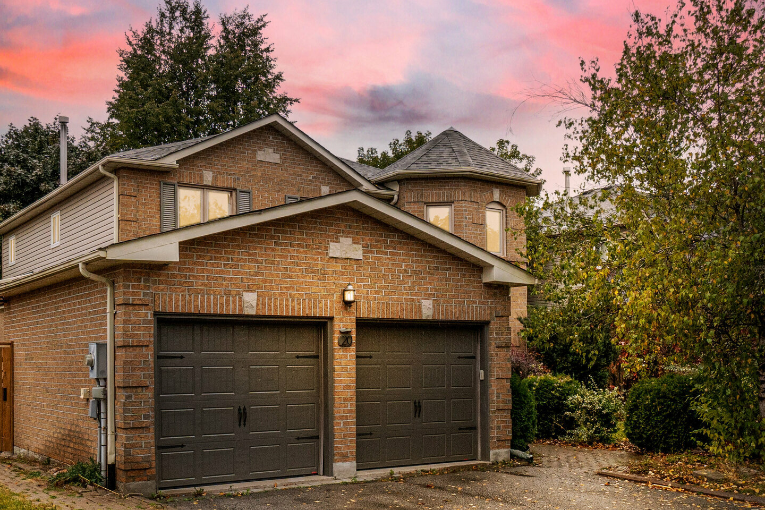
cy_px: 290
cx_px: 298
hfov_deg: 82.7
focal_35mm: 20
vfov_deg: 61.7
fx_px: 425
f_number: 7.1
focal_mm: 10
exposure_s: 1/250
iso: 200
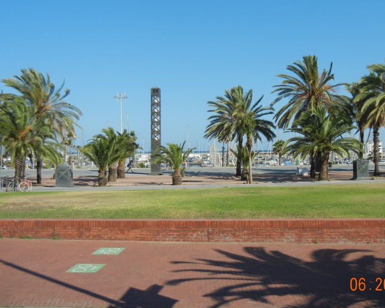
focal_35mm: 41
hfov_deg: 44.3
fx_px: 467
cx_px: 246
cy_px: 124
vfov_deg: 36.4
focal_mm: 5.4
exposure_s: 1/453
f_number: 7
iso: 160
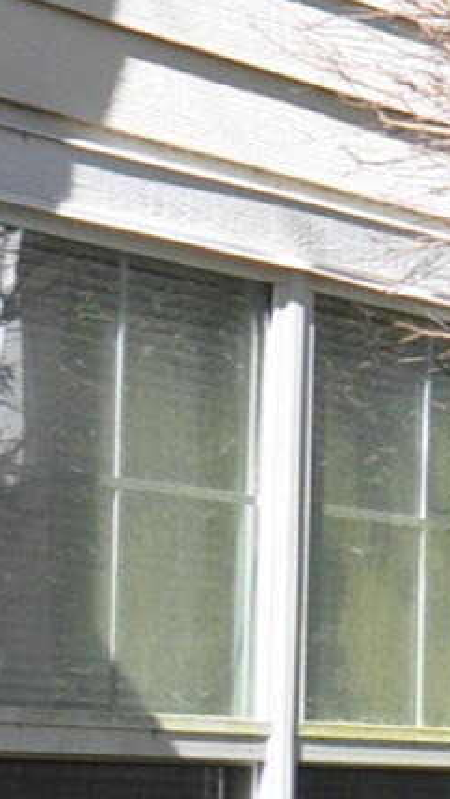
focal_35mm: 241
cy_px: 702
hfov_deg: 4.1
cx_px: 2726
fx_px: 5110
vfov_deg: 8.9
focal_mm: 22
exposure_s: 1/200
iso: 200
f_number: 7.1
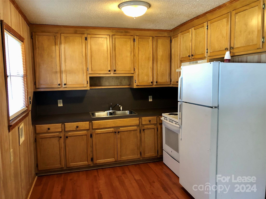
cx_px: 133
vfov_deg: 49.7
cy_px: 100
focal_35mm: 28
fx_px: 215
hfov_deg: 63.4
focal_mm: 3.99
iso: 50
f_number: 1.8
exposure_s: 1/15
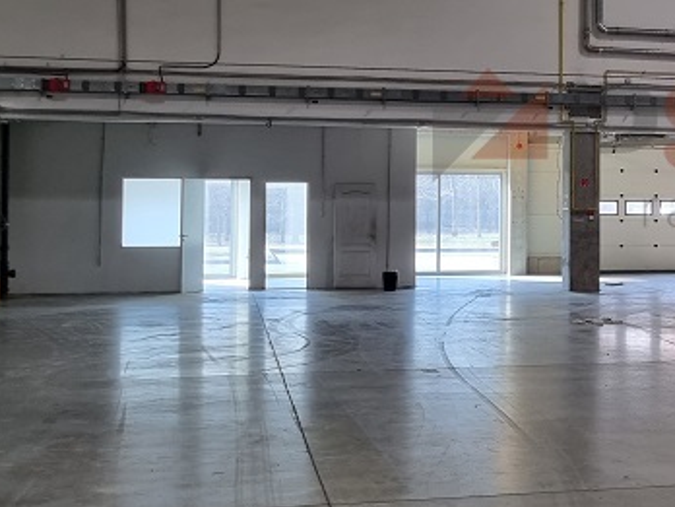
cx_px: 652
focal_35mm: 71
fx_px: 1384
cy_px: 148
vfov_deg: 20.6
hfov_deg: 26.2
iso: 320
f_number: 1.8
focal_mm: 5.4
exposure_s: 1/100
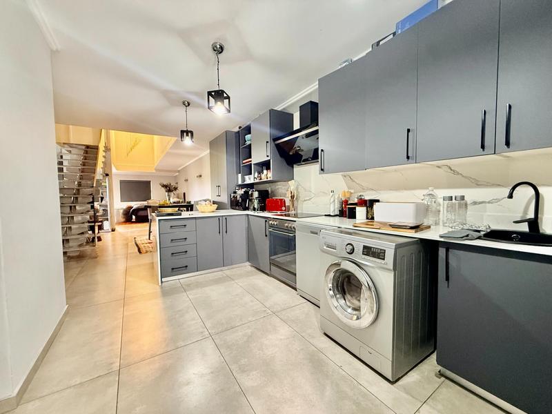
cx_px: 276
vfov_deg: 85.7
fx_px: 223
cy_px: 207
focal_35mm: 14
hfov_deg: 102.1
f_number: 2.2
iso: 500
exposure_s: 1/50
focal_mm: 2.22
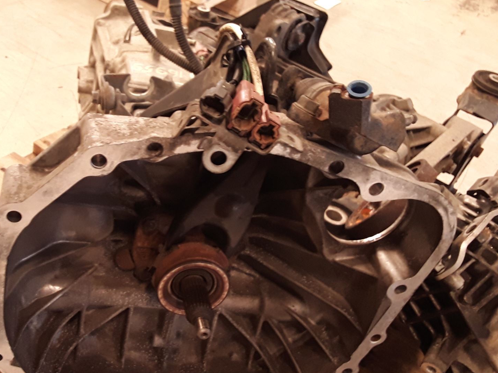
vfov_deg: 35.9
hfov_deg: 46.0
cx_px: 163
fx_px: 575
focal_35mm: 40
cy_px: 216
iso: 100
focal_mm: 2.91
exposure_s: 1/17
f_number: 1.9
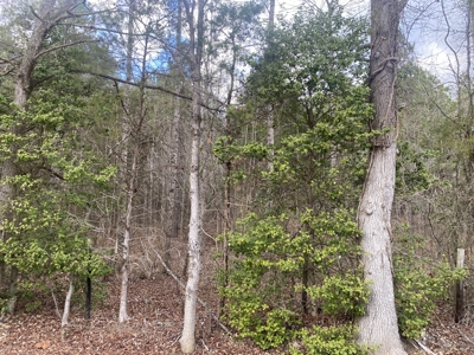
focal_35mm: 26
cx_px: 237
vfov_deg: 53.1
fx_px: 356
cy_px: 178
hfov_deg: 67.3
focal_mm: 4.25
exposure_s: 1/121
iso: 50
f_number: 1.8
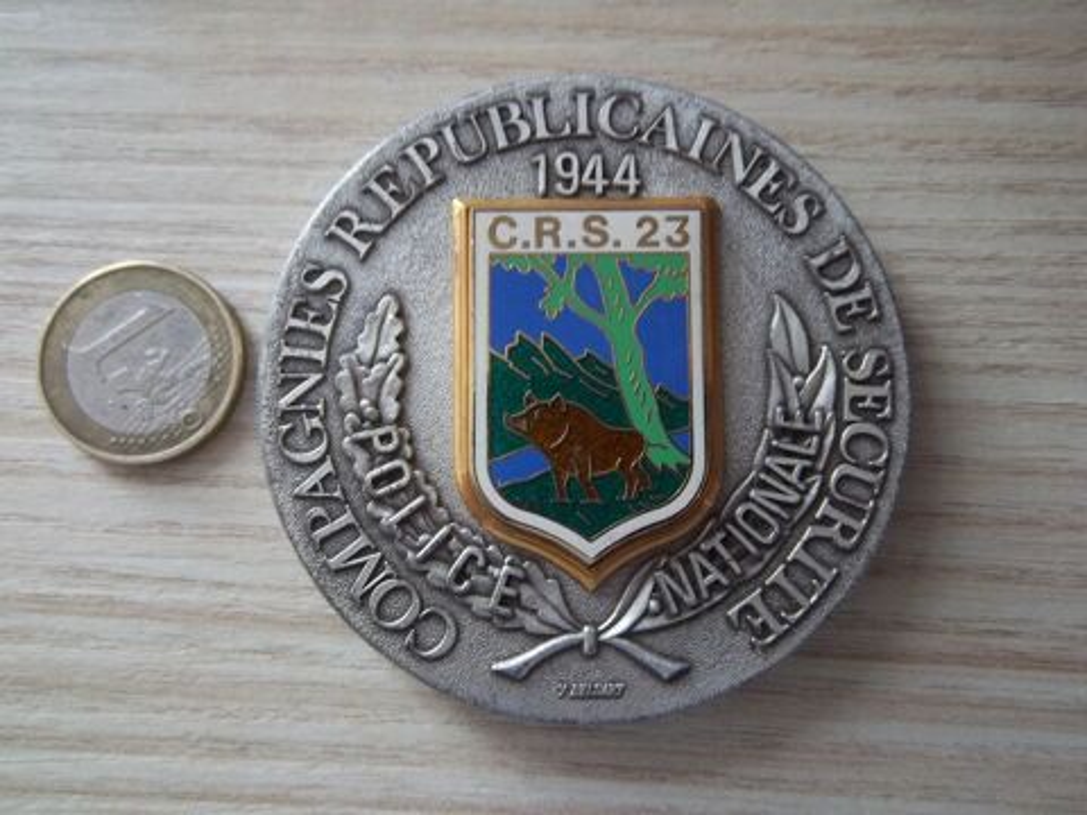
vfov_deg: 49.7
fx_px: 879
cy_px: 408
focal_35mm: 28
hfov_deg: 63.4
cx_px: 544
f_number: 3.5
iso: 174
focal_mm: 5.05
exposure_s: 1/8
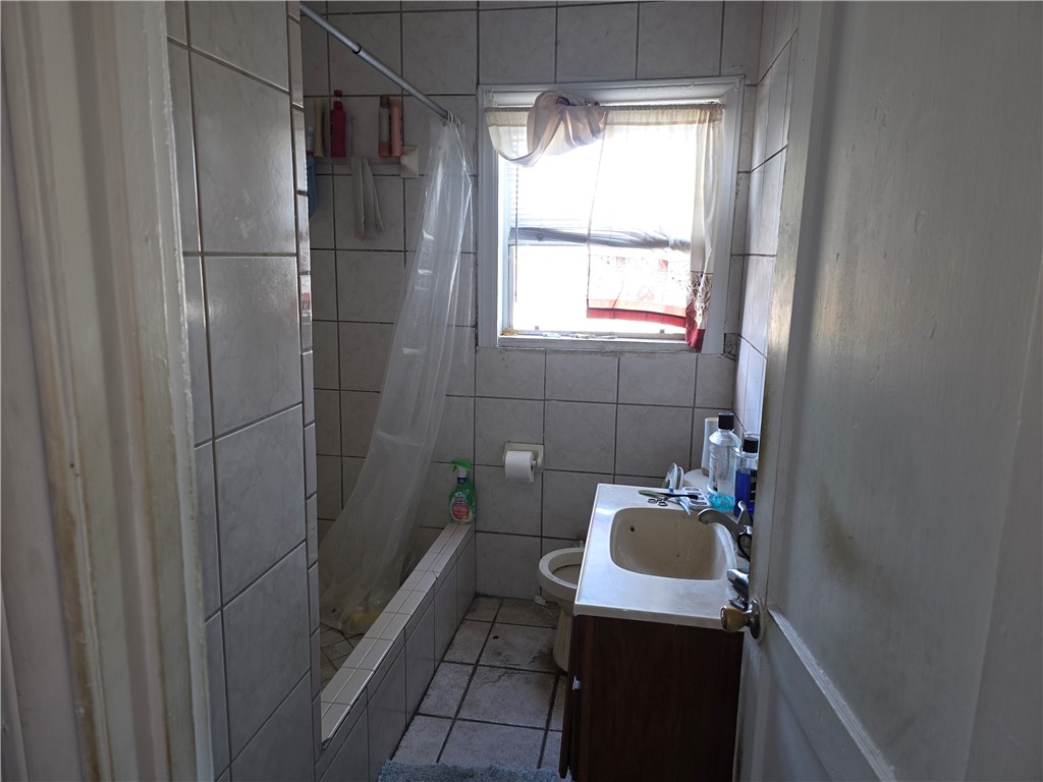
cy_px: 391
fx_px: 693
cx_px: 522
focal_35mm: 23
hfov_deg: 73.9
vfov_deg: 58.9
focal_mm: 6.3
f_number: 1.7
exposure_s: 1/30
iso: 400
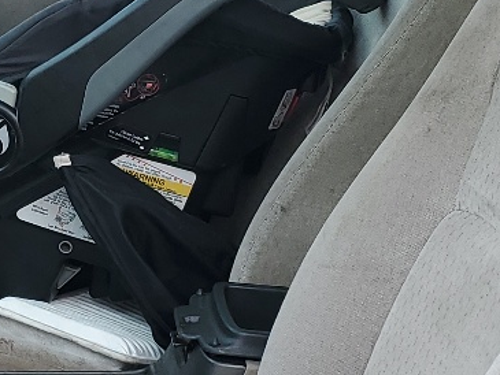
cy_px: 233
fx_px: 1647
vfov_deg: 13.0
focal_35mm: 114
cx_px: -18
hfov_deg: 16.8
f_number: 1.5
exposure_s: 1/233
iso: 50
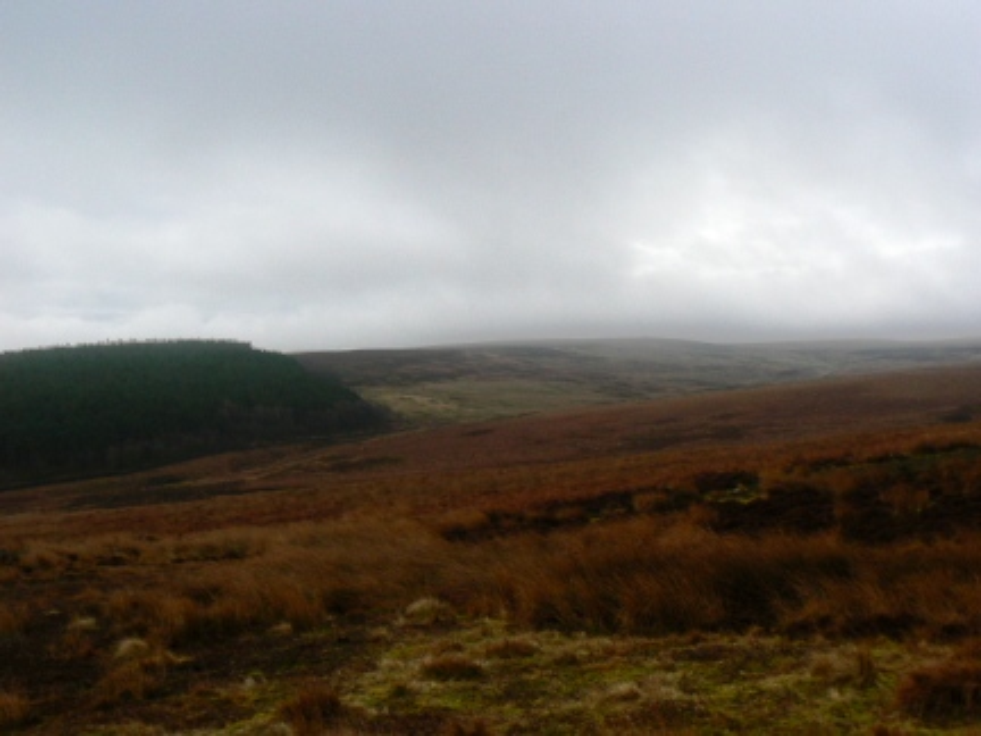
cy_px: 368
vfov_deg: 39.7
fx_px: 1020
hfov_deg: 51.4
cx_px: 490
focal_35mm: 36
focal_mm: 6
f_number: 5.6
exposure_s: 1/250
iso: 80
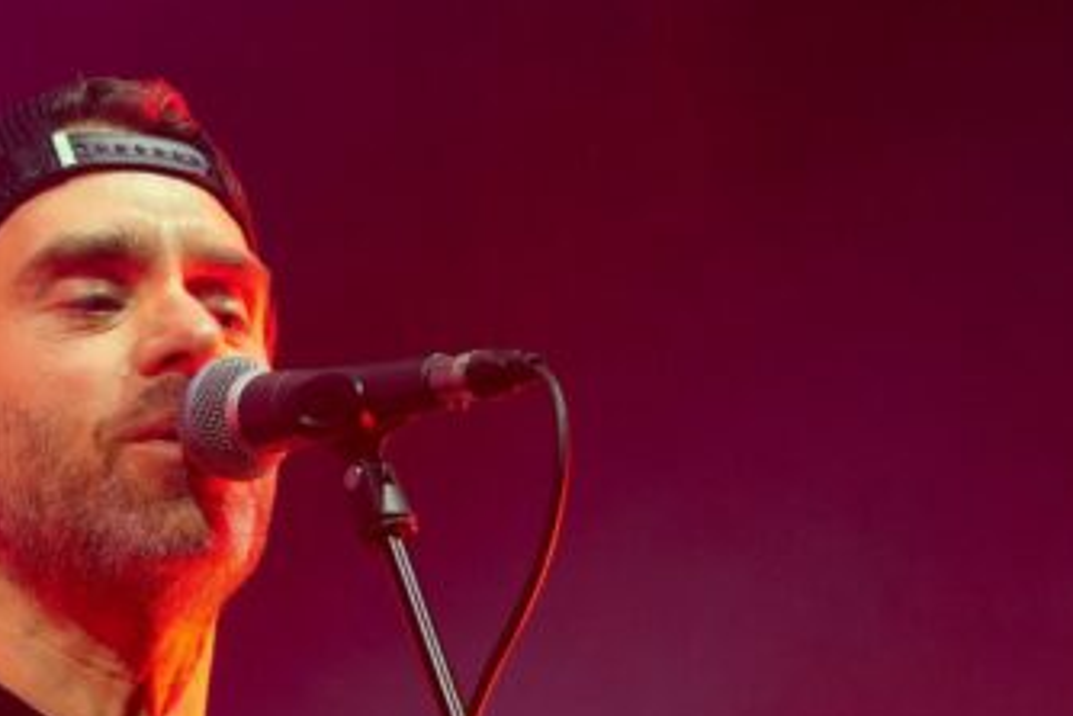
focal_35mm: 445
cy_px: 581
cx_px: 138
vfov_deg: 3.1
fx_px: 13273
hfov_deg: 4.6
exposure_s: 1/200
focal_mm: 129
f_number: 5.6
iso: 1600
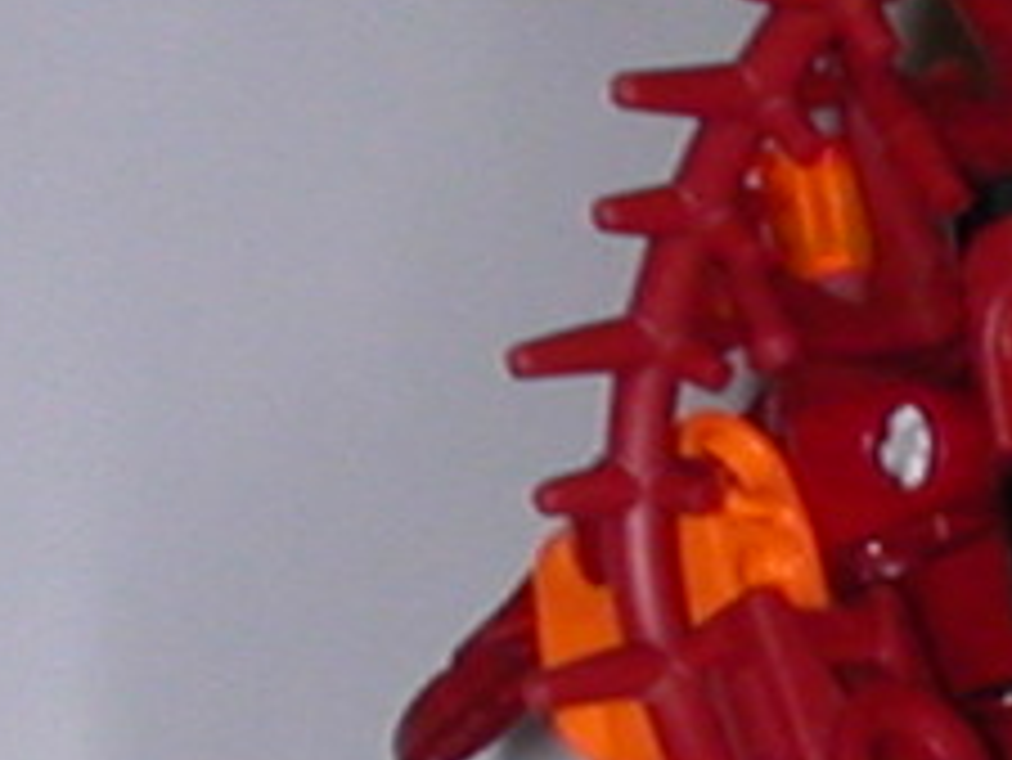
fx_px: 8951
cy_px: 1196
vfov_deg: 4.8
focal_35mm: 306
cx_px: 2033
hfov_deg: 6.3
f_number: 4.8
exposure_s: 1/59.9
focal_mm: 6.6
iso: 100
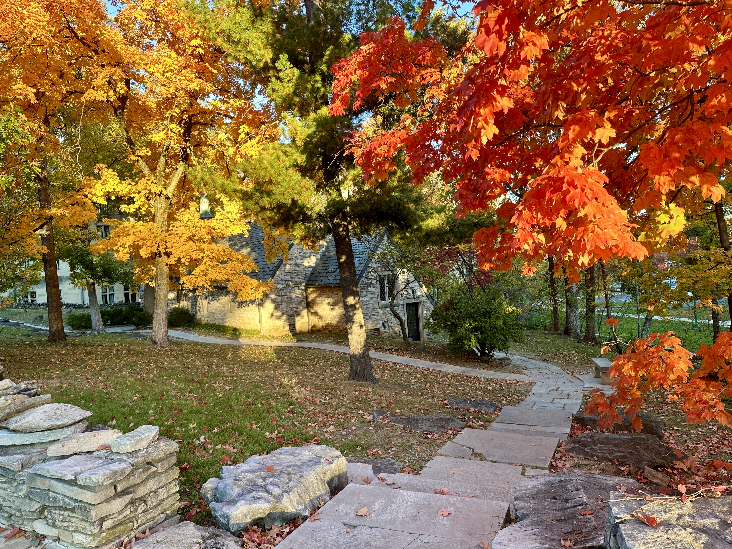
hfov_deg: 71.6
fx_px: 508
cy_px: 274
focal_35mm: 24
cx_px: 366
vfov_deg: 56.8
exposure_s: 1/142
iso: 64
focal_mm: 6.86
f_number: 1.78
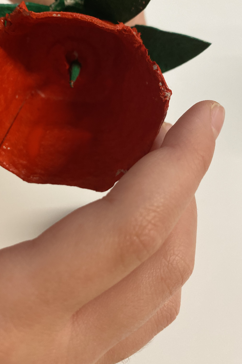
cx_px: 85
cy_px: 149
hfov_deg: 36.6
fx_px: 363
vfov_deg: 52.8
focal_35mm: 36
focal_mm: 4.25
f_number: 1.8
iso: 160
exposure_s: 1/50
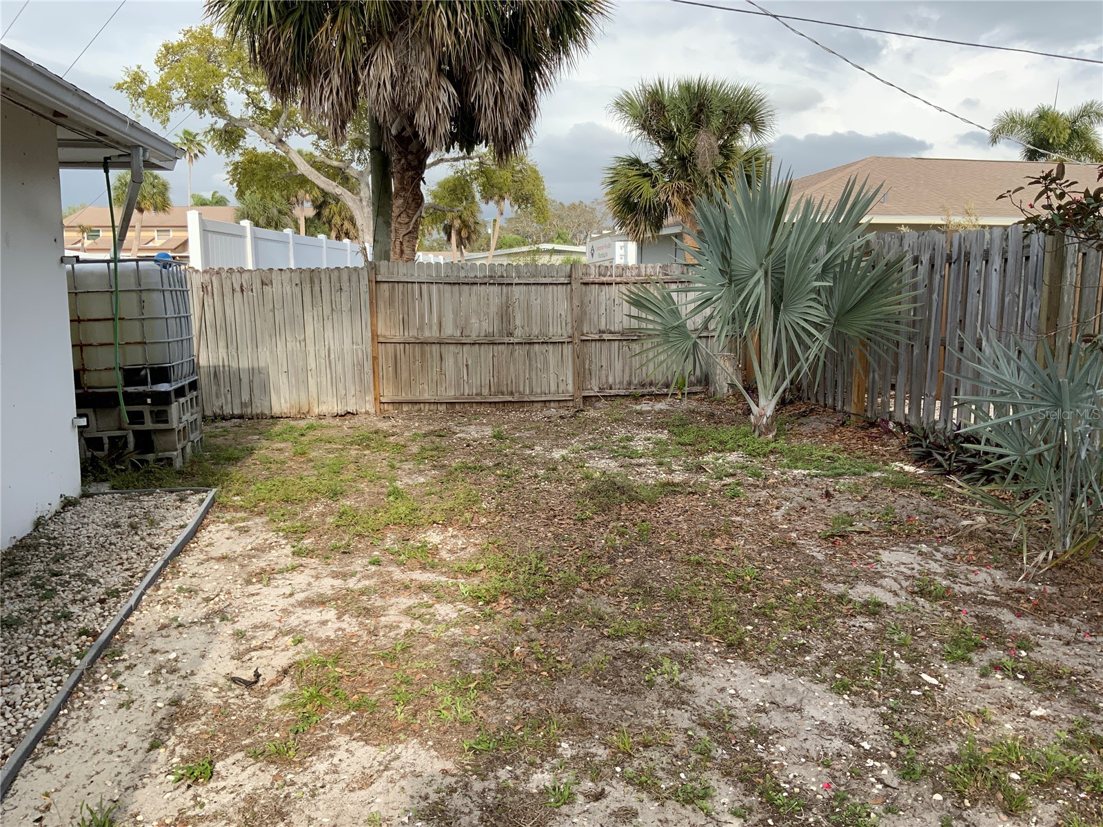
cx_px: 552
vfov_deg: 48.2
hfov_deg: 61.7
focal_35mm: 29
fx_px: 924
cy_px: 414
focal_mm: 3
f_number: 1.8
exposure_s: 1/898
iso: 16
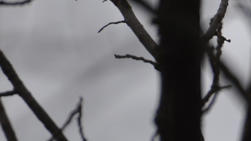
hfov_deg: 0.7
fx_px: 21891
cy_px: 164
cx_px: 452
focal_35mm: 3290
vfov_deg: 0.4
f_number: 5.6
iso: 200
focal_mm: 500
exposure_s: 1/1000
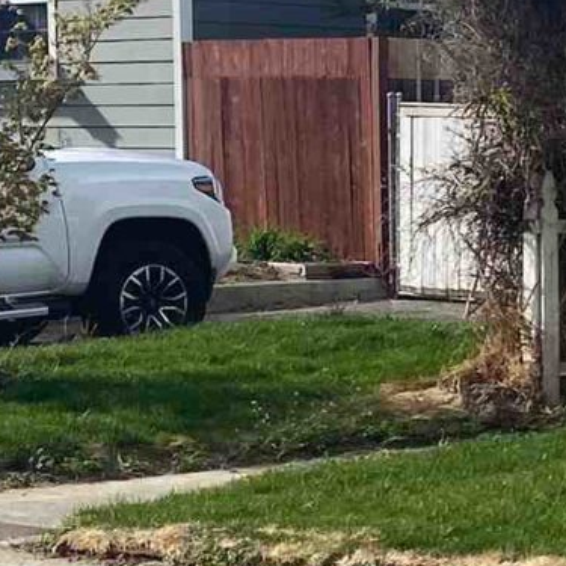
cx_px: 1105
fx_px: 2904
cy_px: 442
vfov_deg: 11.1
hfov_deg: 10.3
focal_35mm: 157
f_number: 1.8
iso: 32
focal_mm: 4.25
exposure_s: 1/2513
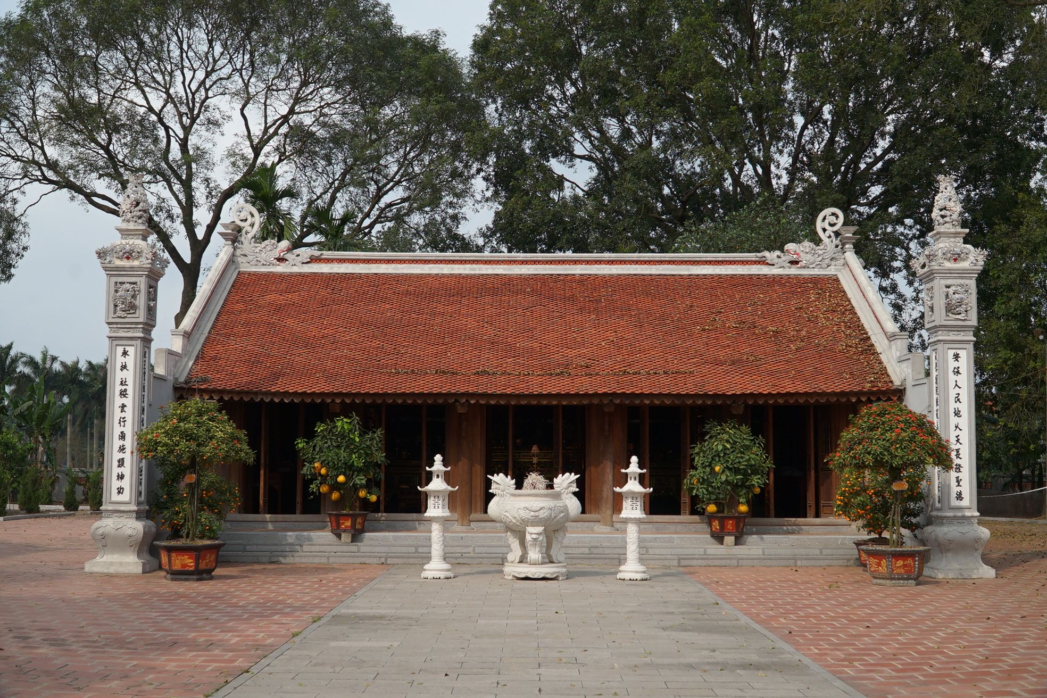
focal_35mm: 39
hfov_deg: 49.6
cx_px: 524
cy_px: 349
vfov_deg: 34.2
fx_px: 1134
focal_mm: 26
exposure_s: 1/500
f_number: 9
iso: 250
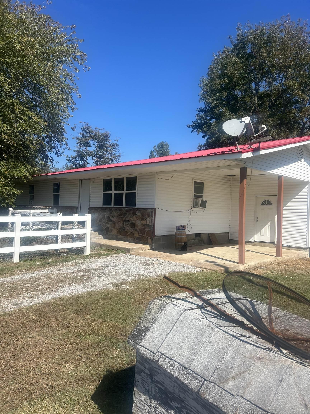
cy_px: 207
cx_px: 155
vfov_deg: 67.3
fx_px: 310
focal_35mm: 26
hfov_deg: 53.1
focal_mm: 5.7
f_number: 1.5
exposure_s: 1/5076
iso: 50
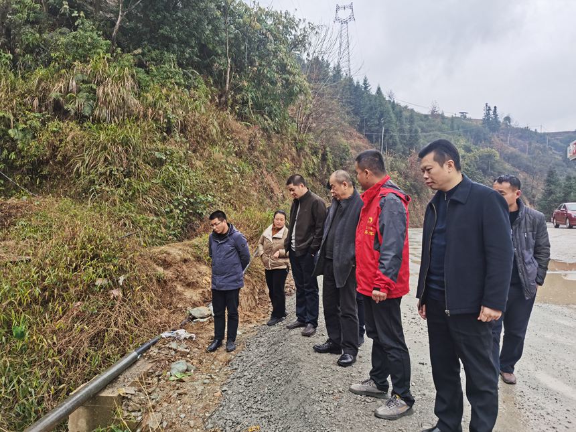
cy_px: 216
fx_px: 449
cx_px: 288
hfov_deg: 65.3
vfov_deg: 51.4
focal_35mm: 27
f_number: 1.6
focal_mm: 5.56
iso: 50
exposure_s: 1/1022
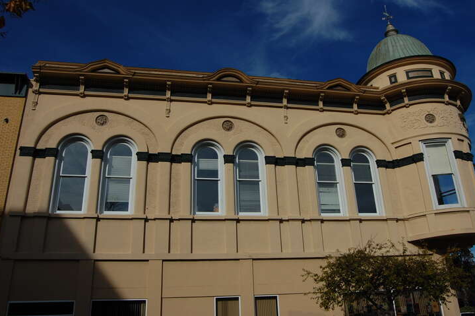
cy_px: 144
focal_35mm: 30
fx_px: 396
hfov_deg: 61.8
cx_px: 260
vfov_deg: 43.5
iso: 200
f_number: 16
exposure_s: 1/320
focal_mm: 18
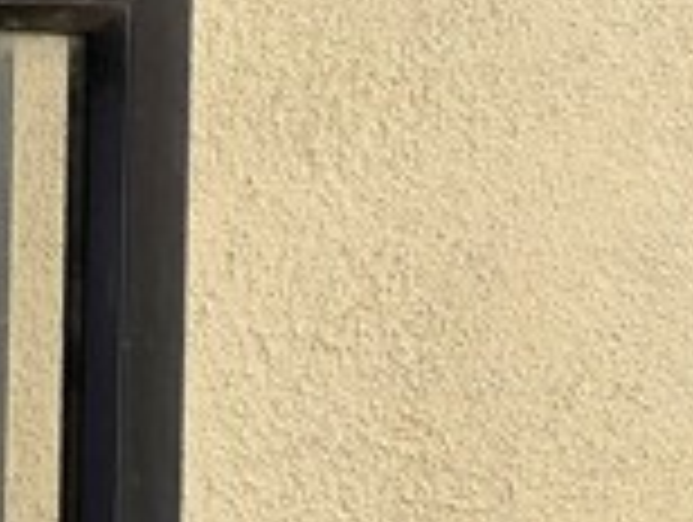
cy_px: 32
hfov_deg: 6.1
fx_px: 6396
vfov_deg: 4.7
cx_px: -468
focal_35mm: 319
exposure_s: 1/107
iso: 32
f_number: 2.8
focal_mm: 9
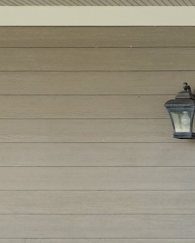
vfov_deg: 26.0
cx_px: 367
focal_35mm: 72
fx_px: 520
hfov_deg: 16.9
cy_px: 190
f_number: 8
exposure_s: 1/60
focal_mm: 20
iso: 640
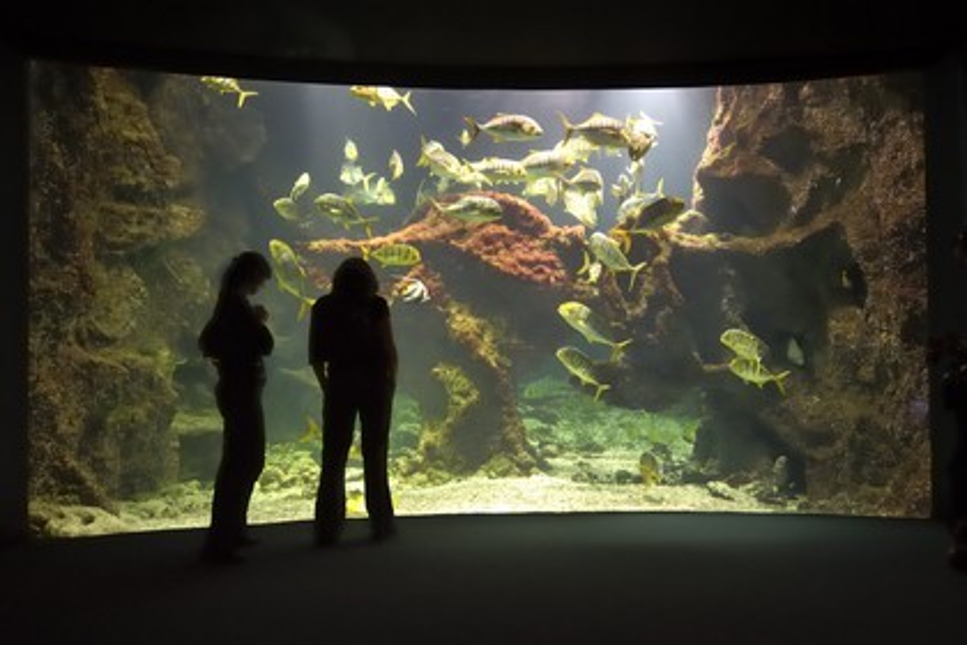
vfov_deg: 56.1
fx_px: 604
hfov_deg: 77.3
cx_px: 484
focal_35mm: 22
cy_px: 322
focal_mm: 15
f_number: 4
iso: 400
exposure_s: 1/20
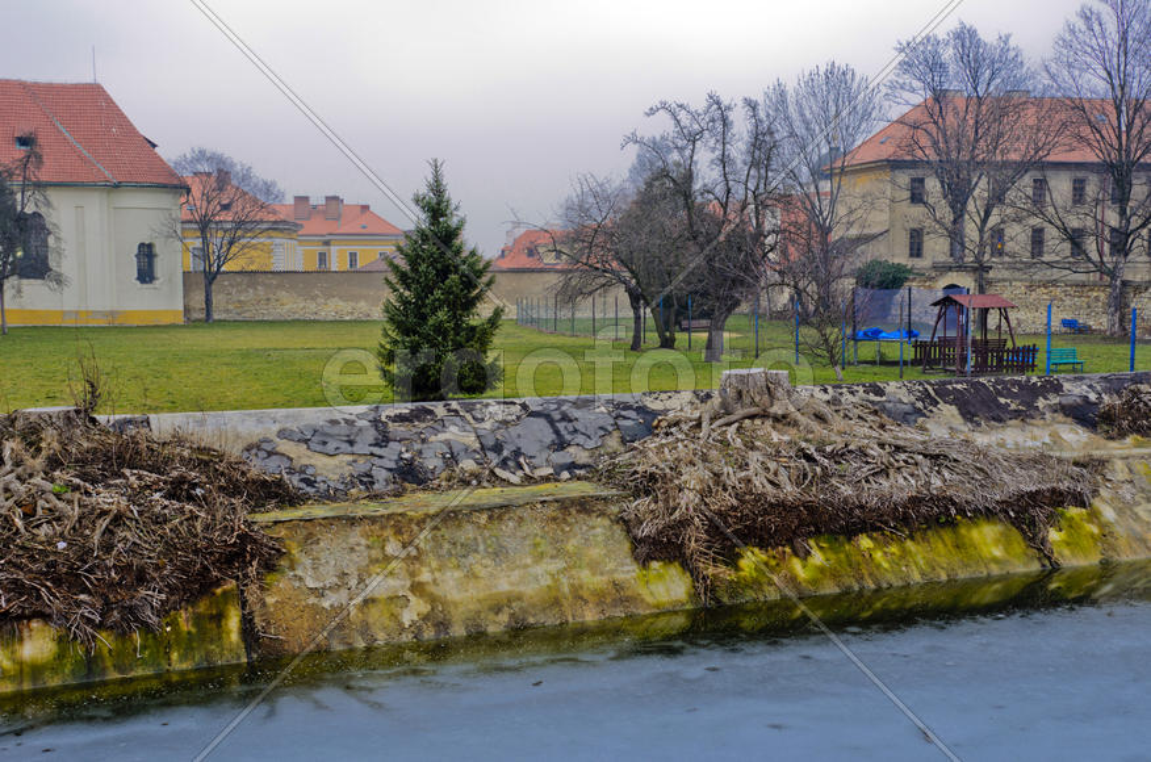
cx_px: 576
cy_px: 381
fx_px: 1340
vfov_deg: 31.7
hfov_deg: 46.5
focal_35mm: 42
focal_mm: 28
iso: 100
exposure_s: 1/60
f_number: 5.6
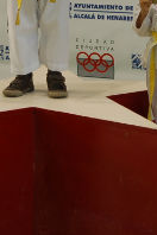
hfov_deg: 9.7
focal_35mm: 141
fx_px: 919
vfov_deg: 14.4
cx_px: 33
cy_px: 0
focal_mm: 31
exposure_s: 1/50
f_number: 3.8
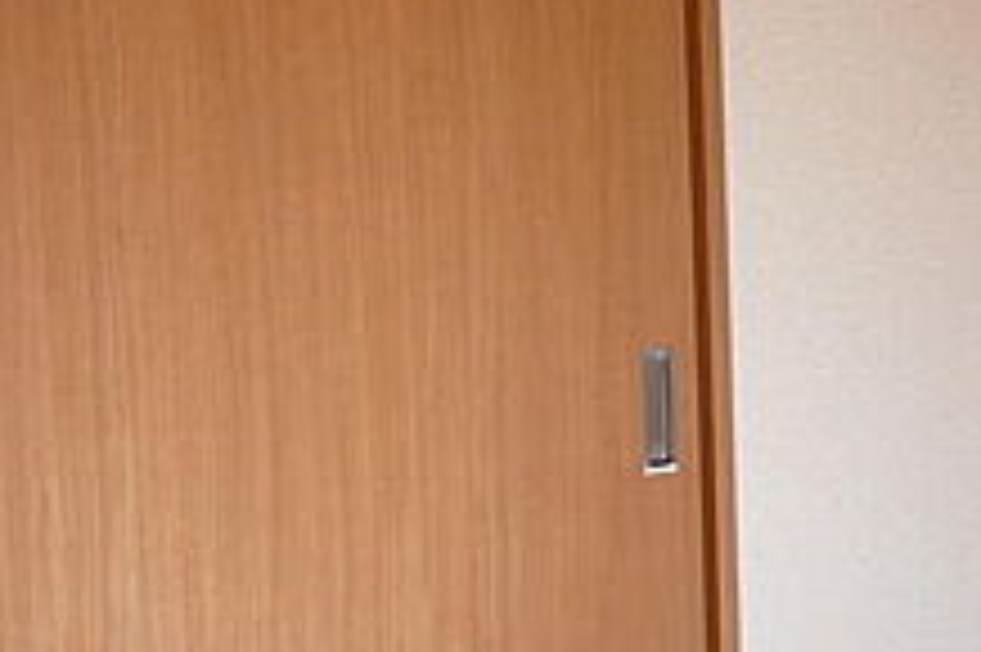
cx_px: 482
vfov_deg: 12.8
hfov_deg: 19.1
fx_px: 2913
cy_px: 297
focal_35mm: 107
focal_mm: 7.4
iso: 100
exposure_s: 1/125
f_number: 2.8
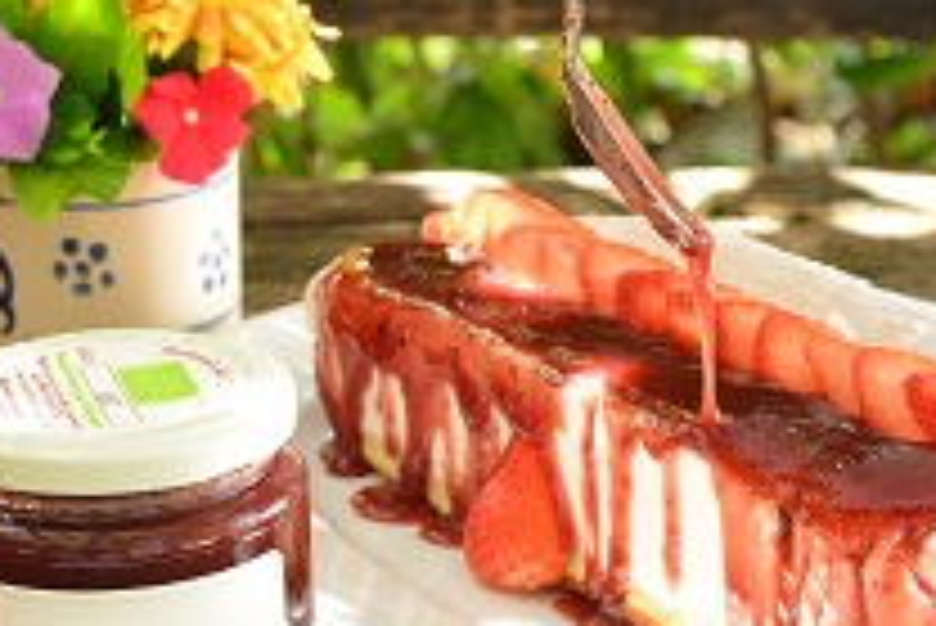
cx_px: 268
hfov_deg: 17.1
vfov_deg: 11.5
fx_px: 3096
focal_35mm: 119
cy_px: 486
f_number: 10
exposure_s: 1/100
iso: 2000
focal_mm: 50
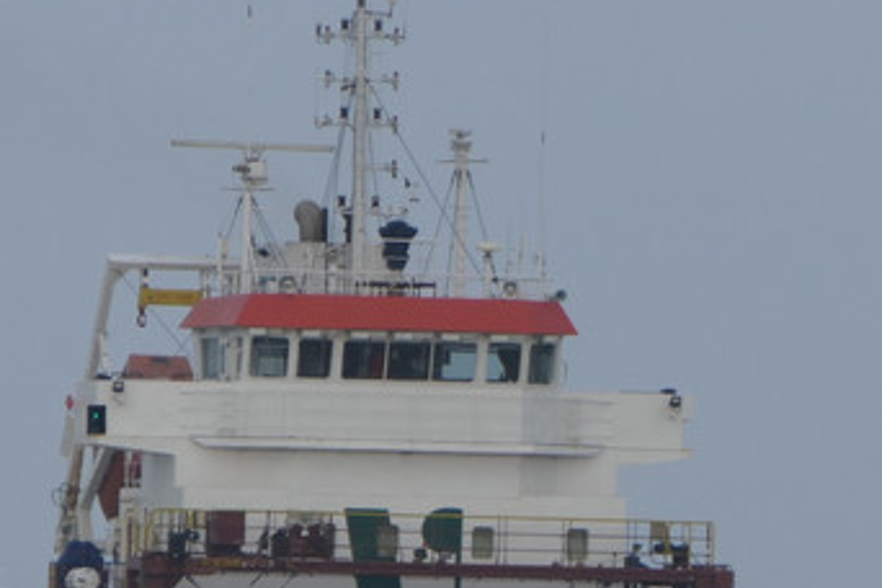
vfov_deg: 1.0
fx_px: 32166
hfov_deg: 1.6
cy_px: 480
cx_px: 846
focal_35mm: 1313
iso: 125
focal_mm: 137.3
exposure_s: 1/800
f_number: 4.5
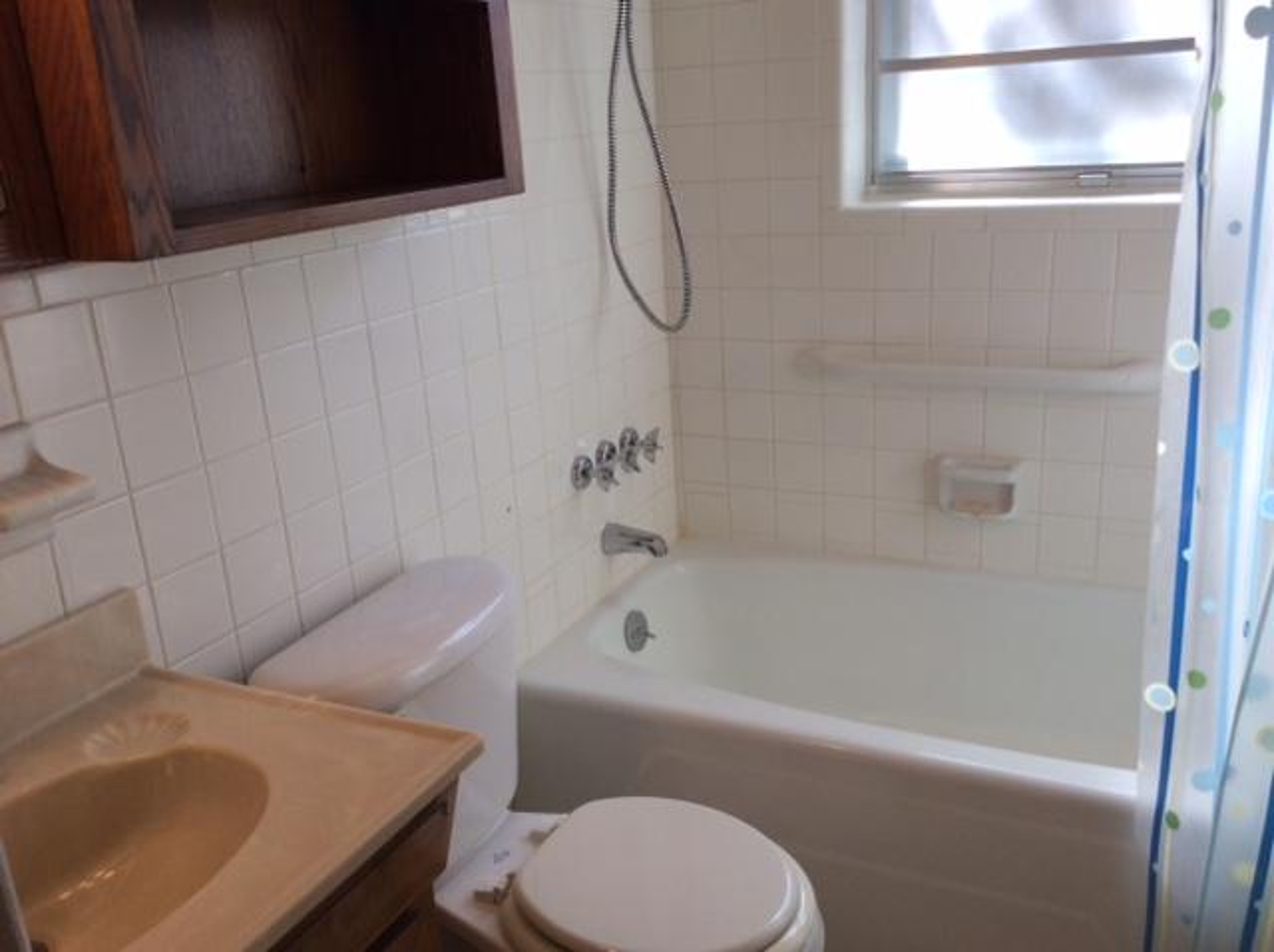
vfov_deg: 44.1
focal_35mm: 32
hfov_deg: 56.9
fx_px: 1176
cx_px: 637
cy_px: 476
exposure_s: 1/60
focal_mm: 3.3
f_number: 2.4
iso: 32
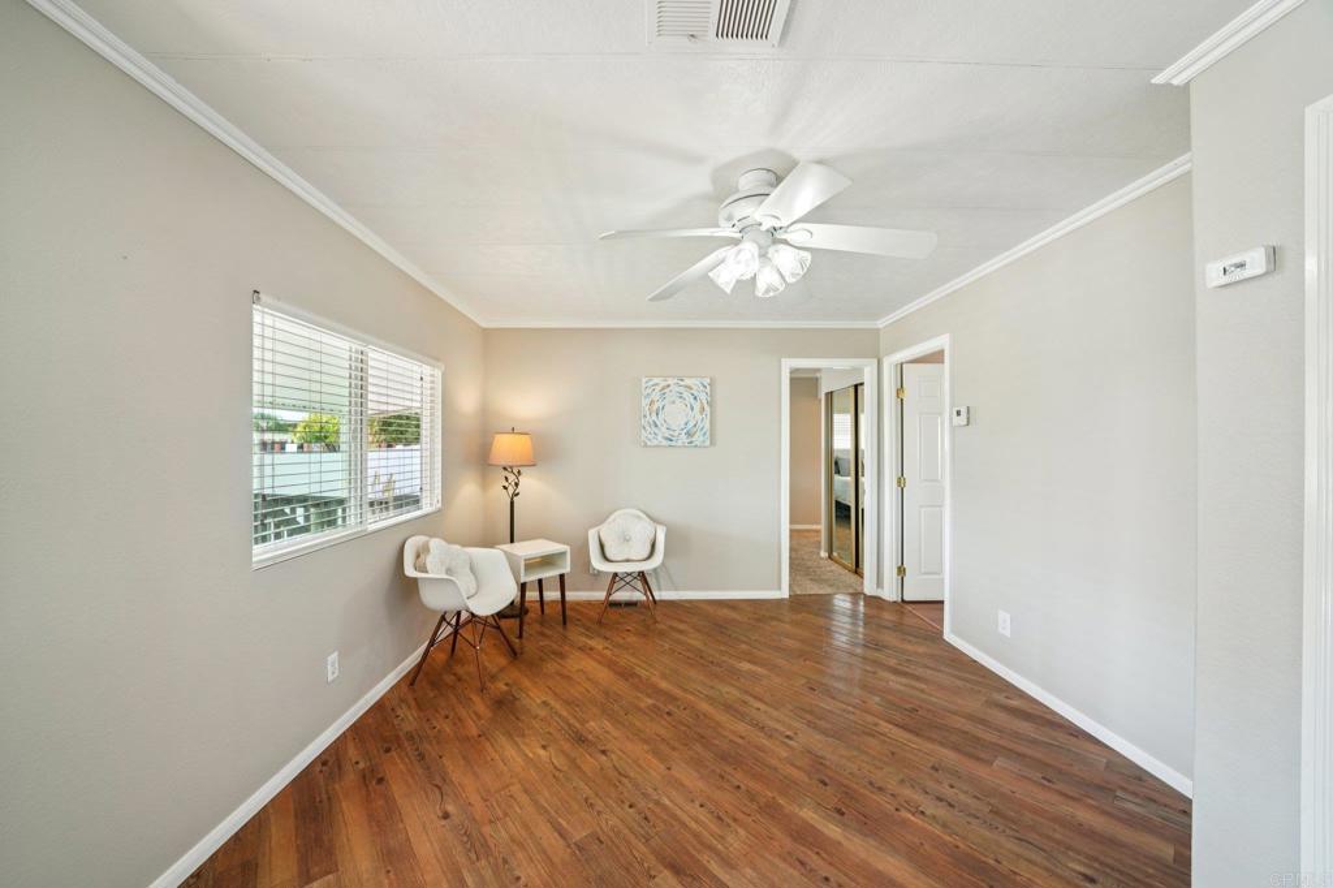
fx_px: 444
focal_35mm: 12
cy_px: 444
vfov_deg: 90.0
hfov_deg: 112.6
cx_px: 666
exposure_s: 1/15
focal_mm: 12
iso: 400
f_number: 9
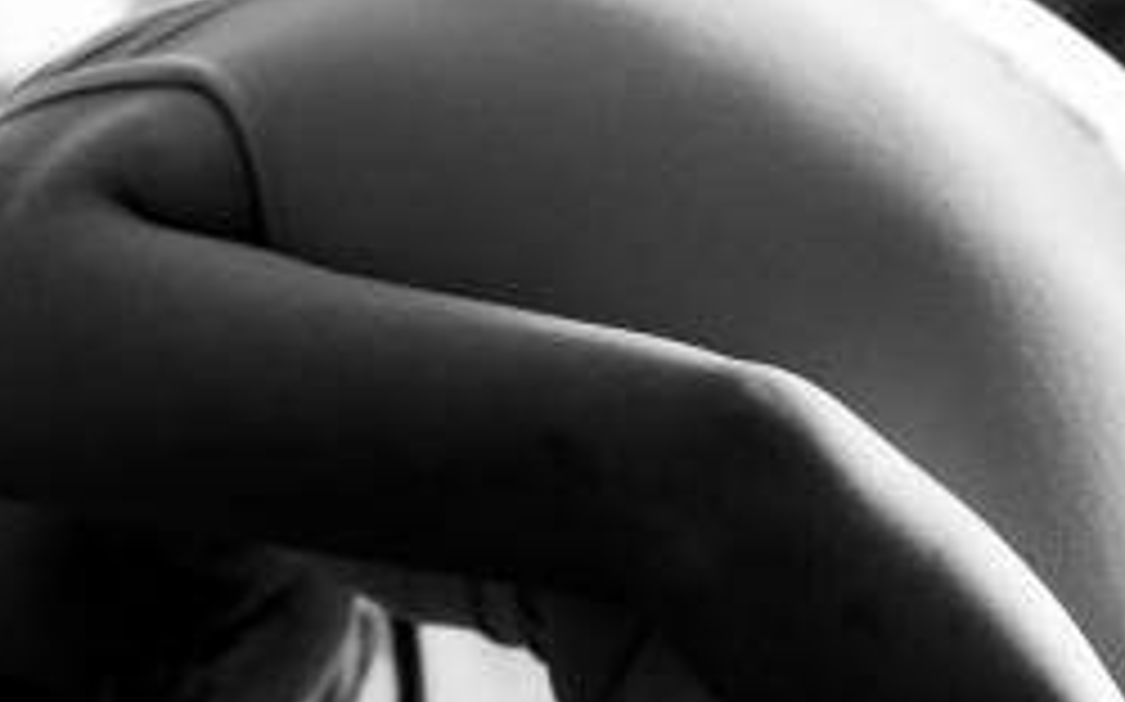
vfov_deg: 6.1
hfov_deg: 9.8
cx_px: 76
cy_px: 821
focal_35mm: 214
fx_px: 6558
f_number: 2.8
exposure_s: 1/50
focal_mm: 50
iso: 320
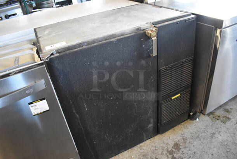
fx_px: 178
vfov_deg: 48.0
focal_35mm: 27
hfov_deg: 67.3
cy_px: 80
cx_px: 118
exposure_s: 1/125
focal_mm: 18
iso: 4500
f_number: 3.5
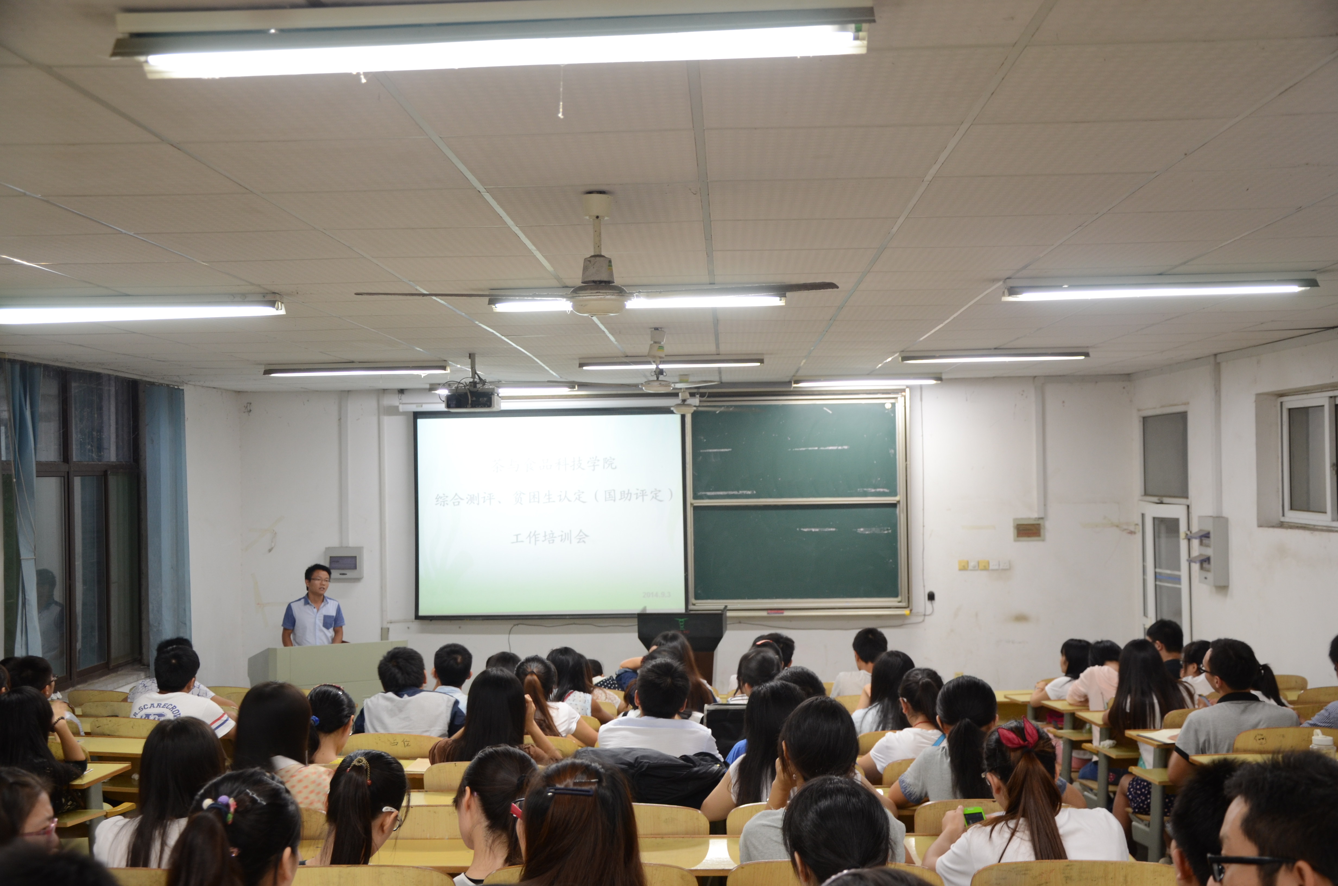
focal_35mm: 39
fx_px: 1446
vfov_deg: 34.1
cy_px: 443
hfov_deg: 49.6
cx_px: 669
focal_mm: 26
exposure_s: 1/13
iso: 400
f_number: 4
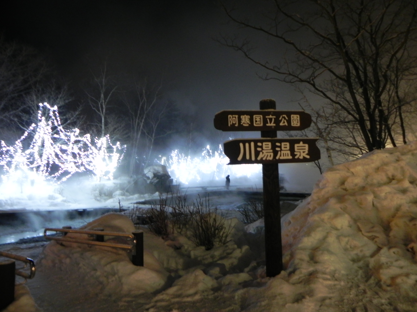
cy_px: 156
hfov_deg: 67.3
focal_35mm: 26
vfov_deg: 53.1
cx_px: 208
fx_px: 313
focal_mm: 4.6
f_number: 2.8
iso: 400
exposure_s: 1/2.1
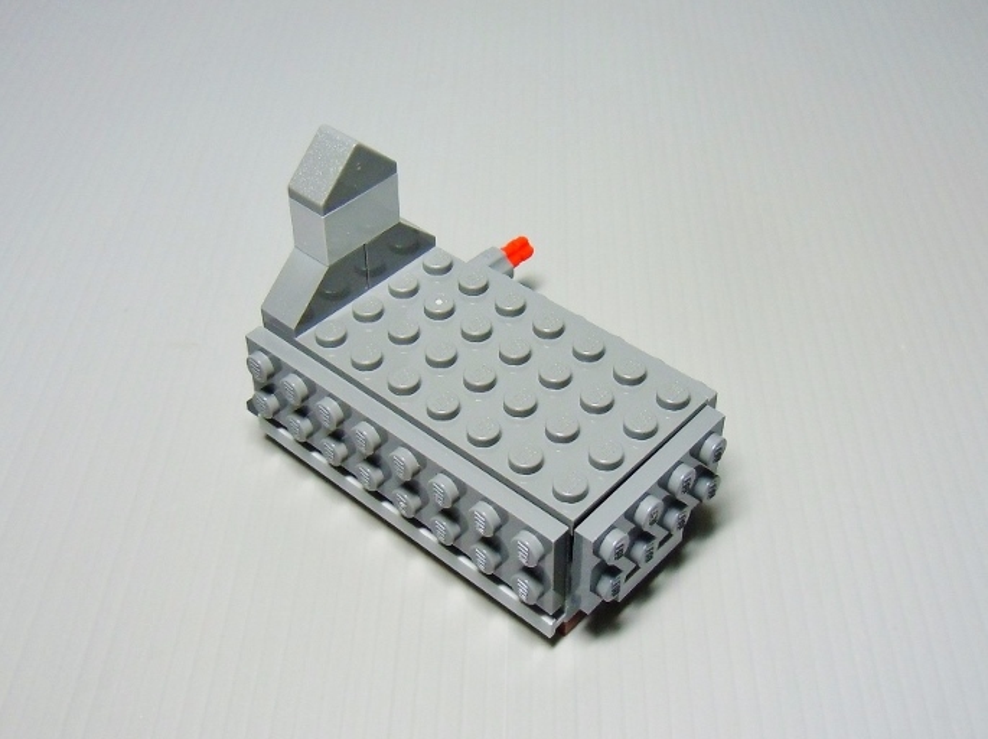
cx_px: 494
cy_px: 370
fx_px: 855
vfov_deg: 46.7
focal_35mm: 30
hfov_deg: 60.0
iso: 200
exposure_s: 1/25
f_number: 3.5
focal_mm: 5.4
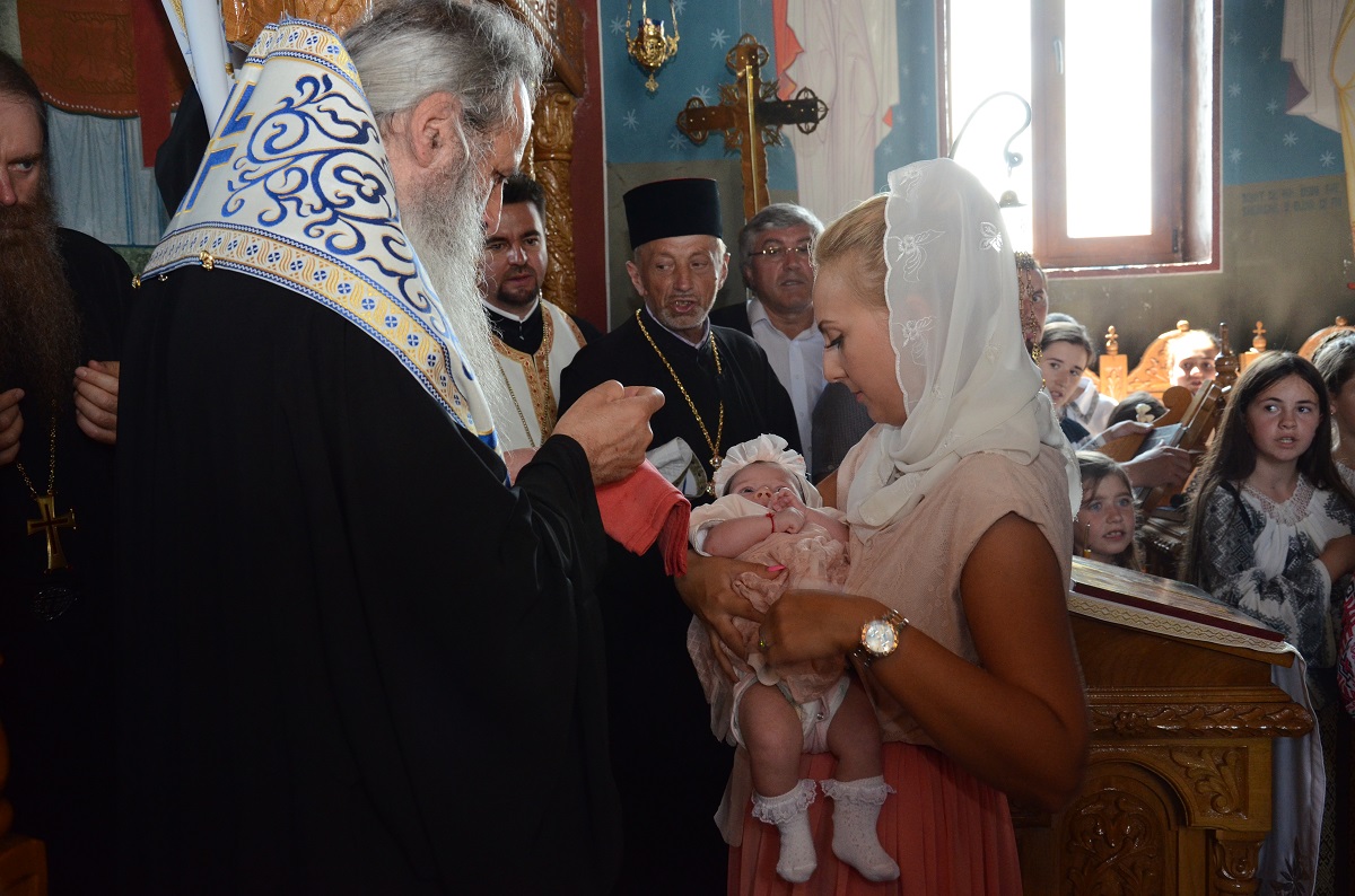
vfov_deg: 35.3
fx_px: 1408
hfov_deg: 51.4
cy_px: 448
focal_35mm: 38
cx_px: 678
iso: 1600
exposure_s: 1/125
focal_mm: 25
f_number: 5.6
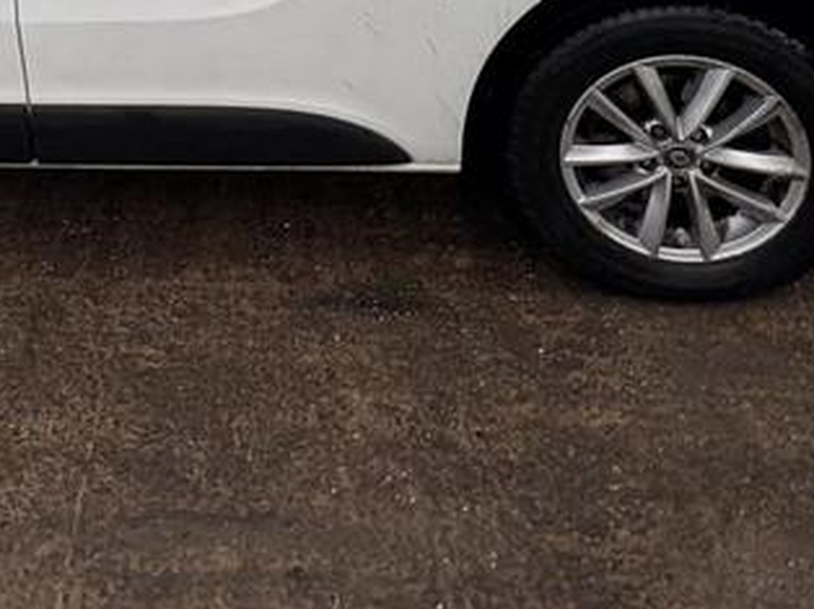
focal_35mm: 40
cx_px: 41
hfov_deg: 41.9
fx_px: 940
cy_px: -257
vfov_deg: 27.4
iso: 40
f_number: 2.2
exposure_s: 1/236
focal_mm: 2.22
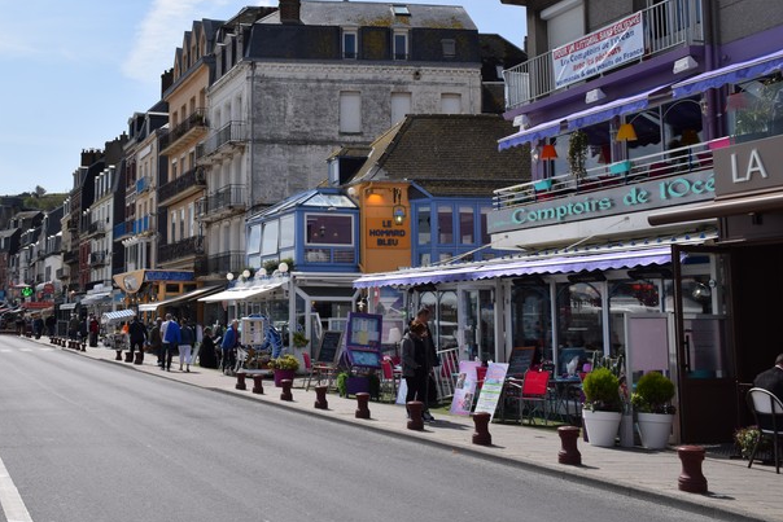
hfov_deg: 42.5
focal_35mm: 46
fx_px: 993
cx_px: 266
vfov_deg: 29.3
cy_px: 190
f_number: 11
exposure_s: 1/500
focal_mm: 23
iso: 200
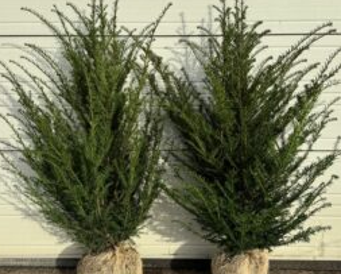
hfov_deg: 49.0
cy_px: 124
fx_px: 374
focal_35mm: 37
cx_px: 168
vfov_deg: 40.2
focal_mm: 6.86
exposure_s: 1/3802
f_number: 1.78
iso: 80
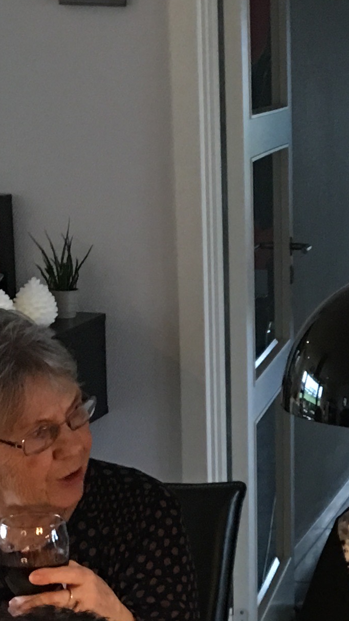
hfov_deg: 10.9
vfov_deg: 20.2
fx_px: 1728
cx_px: 592
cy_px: 488
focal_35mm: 105
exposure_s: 1/10
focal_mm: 4.15
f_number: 2.2
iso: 100
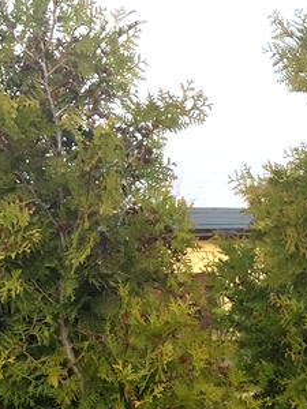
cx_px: 490
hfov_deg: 13.4
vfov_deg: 17.6
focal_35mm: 103
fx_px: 1218
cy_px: 561
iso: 32
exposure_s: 1/370
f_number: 2.2
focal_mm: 4.15
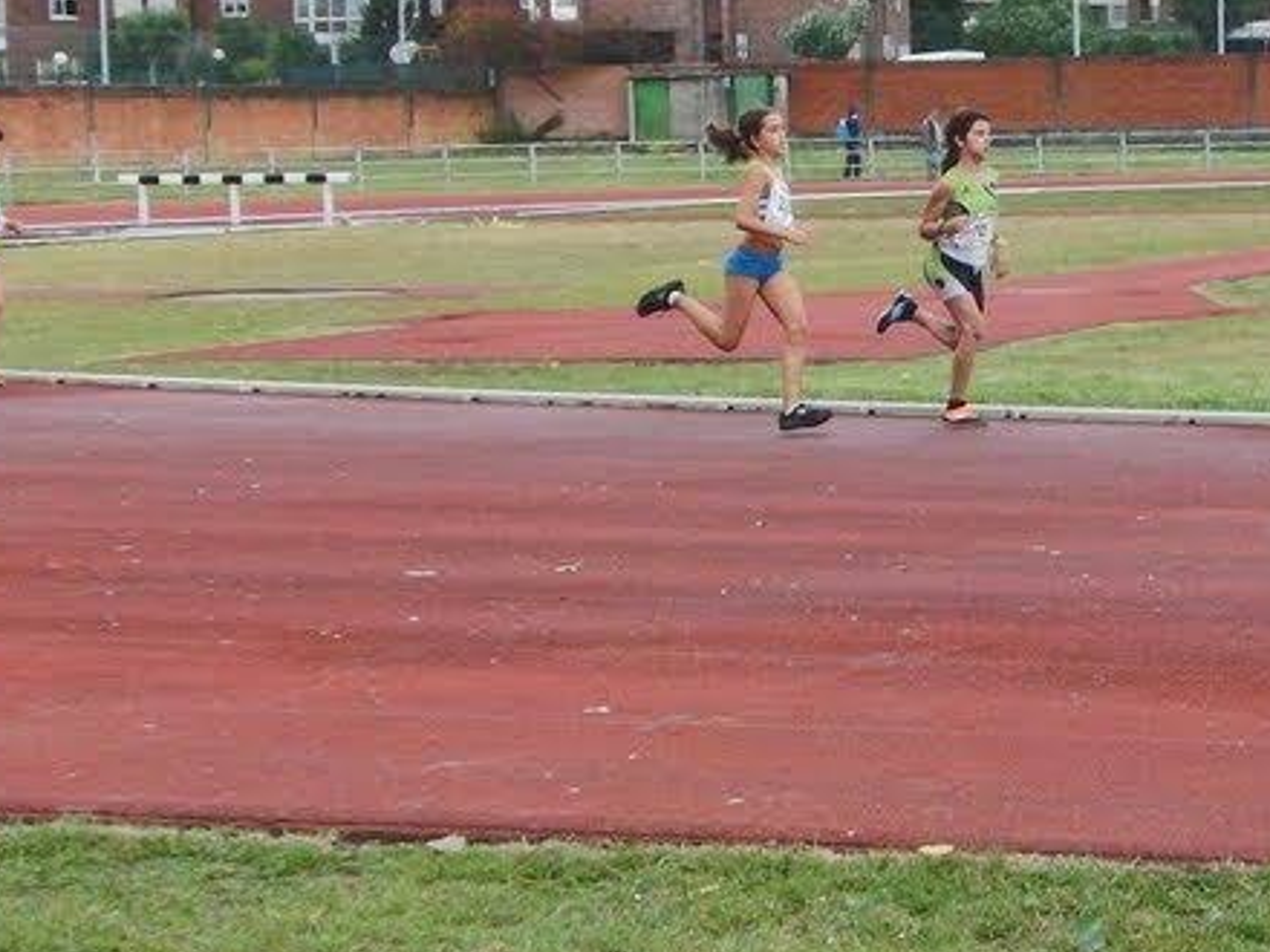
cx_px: 1345
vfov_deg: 13.0
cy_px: 413
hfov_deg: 16.8
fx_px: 4182
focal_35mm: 114
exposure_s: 1/640
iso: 100
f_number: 3.3
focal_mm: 8.7
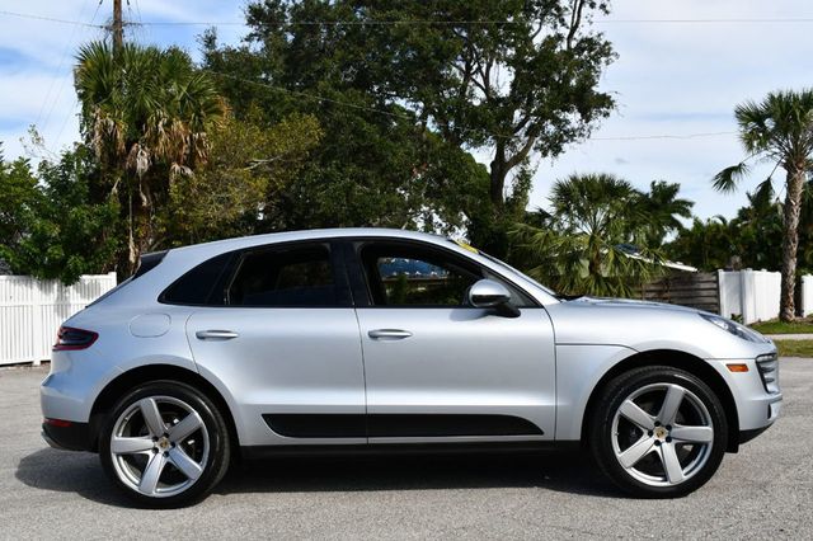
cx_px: 406
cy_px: 270
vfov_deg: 36.8
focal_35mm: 36
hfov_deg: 53.2
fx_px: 813
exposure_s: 1/250
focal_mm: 24
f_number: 8
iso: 100
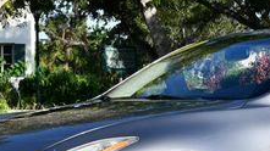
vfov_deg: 8.0
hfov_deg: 14.0
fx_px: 1088
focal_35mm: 152
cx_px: 230
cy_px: 99
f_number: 8
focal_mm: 25
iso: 125
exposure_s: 1/250
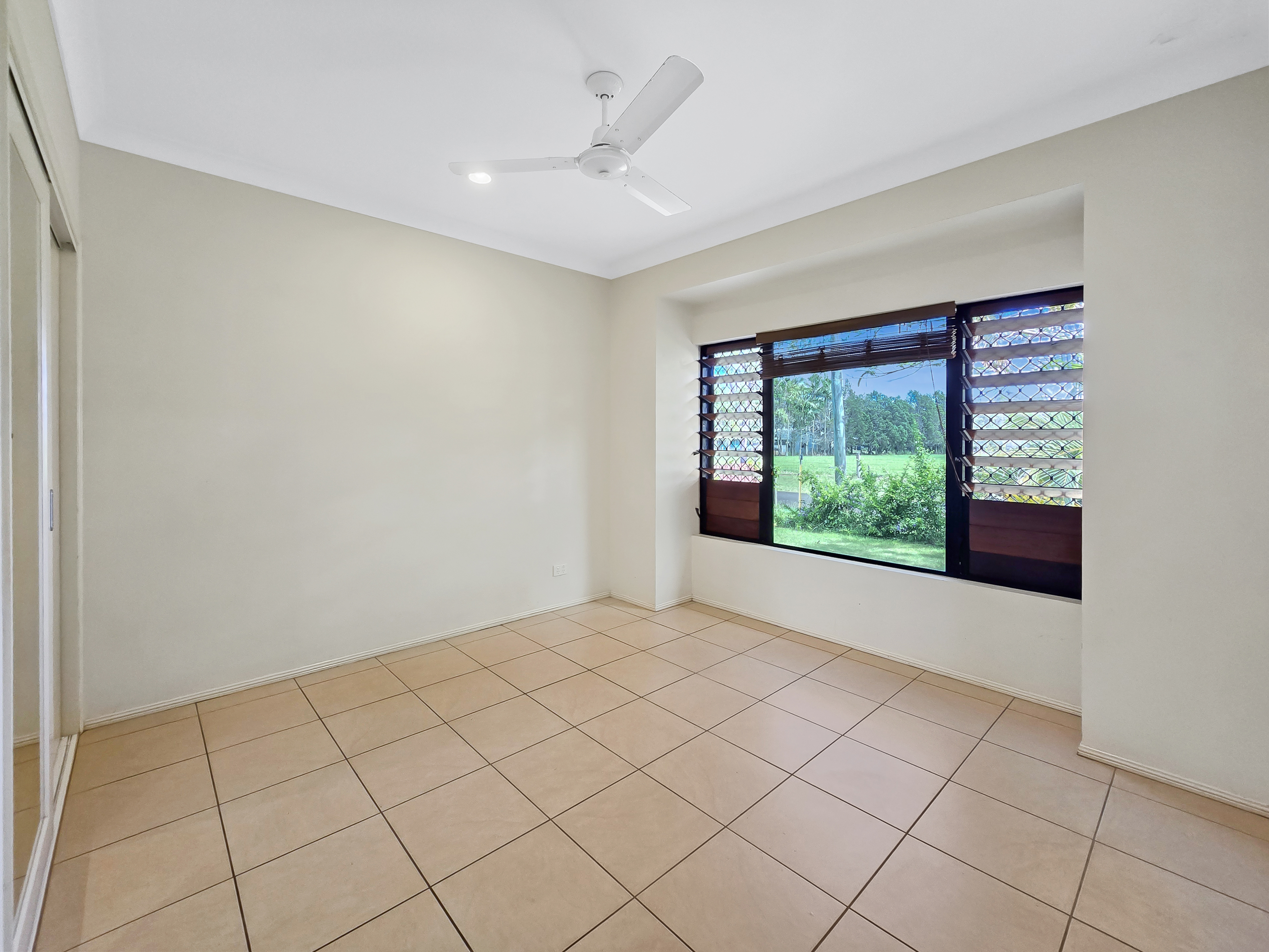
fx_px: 477
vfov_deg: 89.9
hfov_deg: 106.2
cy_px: 476
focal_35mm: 13
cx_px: 634
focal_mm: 2.2
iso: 125
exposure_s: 1/60
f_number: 2.2
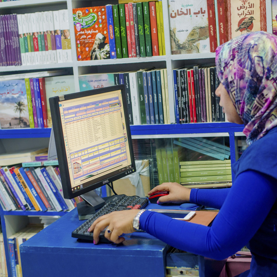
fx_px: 579
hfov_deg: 26.8
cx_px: 176
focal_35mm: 64
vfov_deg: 26.9
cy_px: 139
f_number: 1.8
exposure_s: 1/50
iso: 1250
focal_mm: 50
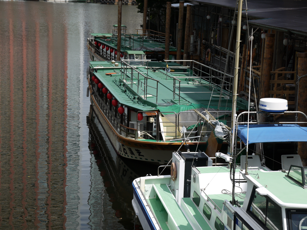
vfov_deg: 17.6
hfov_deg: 23.3
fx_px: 745
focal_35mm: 84
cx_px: 154
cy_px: 115
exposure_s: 1/320
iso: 100
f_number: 9
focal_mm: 42
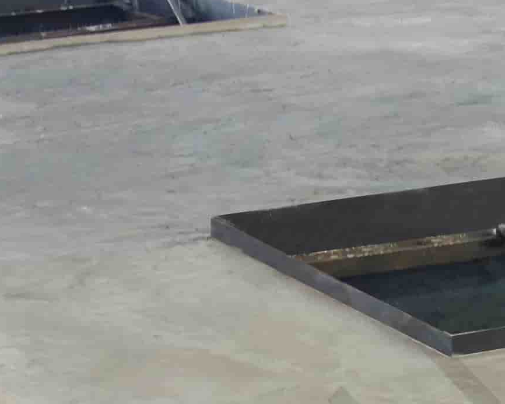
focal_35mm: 166
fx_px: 2481
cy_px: 349
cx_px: 492
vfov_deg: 9.3
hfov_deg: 11.5
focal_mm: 10.4
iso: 125
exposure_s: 1/60
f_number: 1.8
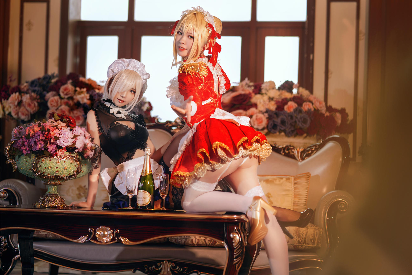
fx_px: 973
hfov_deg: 23.9
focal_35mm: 85
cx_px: 206
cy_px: 138
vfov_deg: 16.1
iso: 400
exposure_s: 1/160
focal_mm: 85
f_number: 2
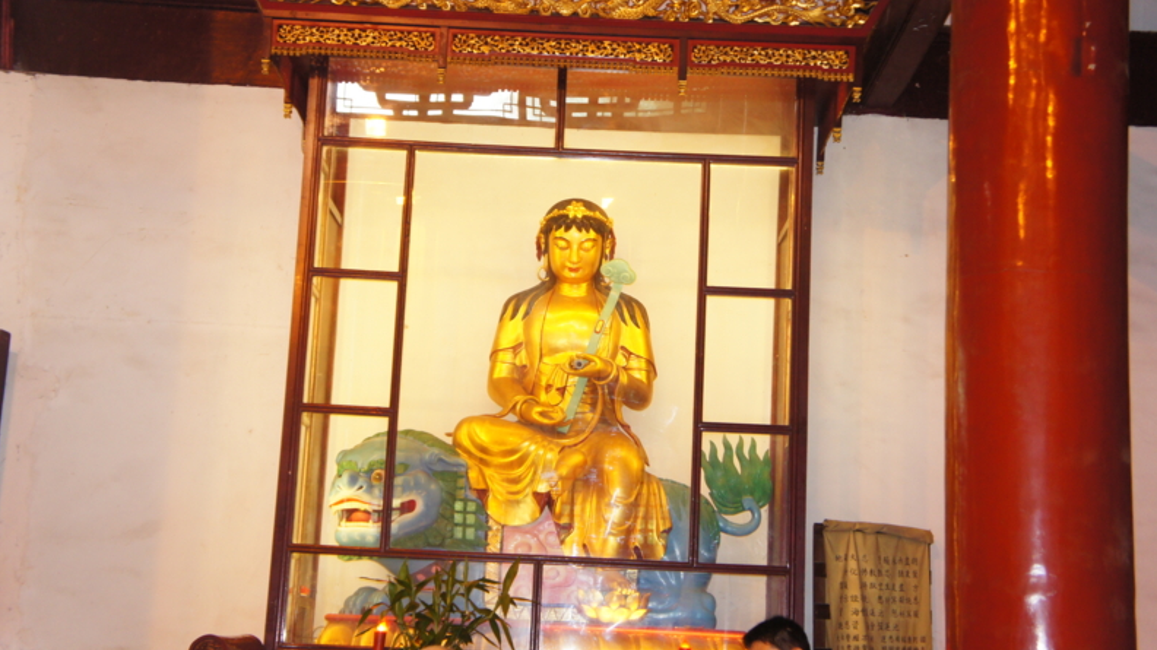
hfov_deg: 37.5
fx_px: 1703
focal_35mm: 56
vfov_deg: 21.6
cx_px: 581
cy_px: 323
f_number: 4.5
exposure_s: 1/60
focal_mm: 35
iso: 640
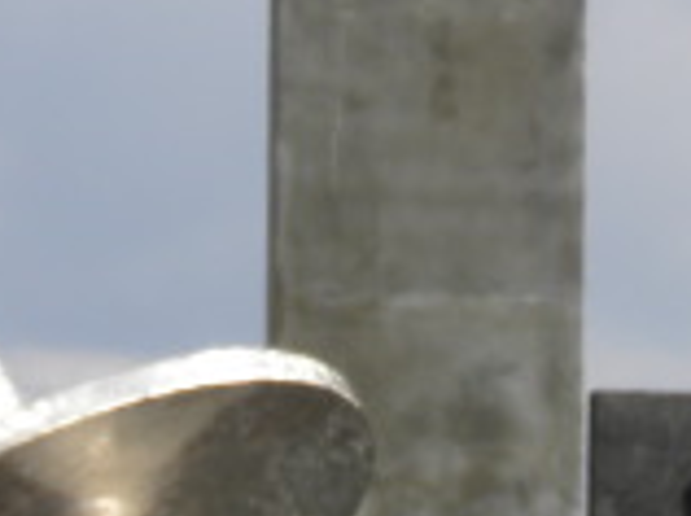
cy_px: 131
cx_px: 529
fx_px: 19971
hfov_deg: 2.0
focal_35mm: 1002
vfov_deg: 1.5
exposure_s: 1/282
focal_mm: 44
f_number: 6.3
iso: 64
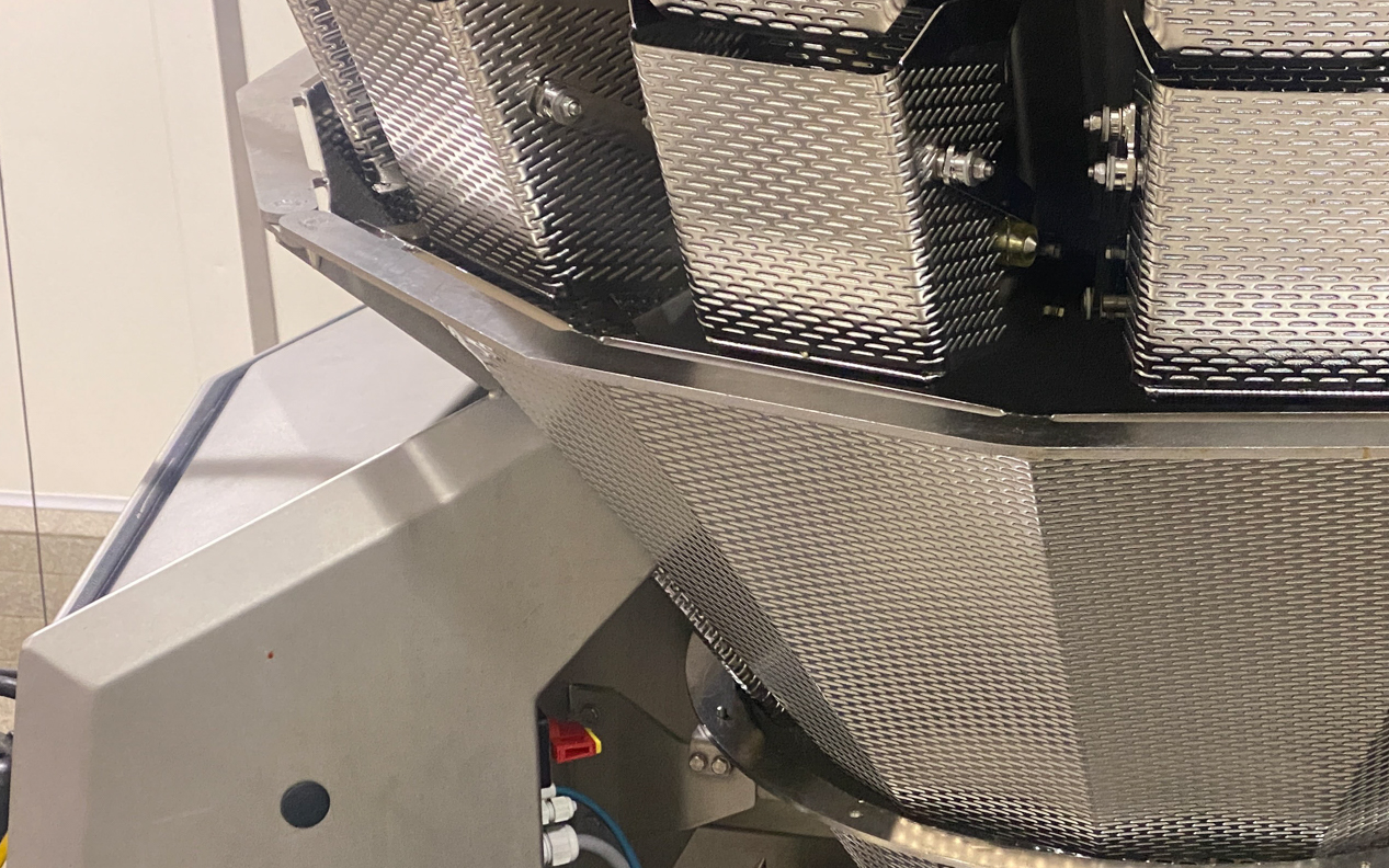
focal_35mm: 87
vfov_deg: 14.9
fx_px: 3294
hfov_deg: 23.6
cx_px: 1002
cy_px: 695
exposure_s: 1/50
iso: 250
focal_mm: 6
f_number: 2
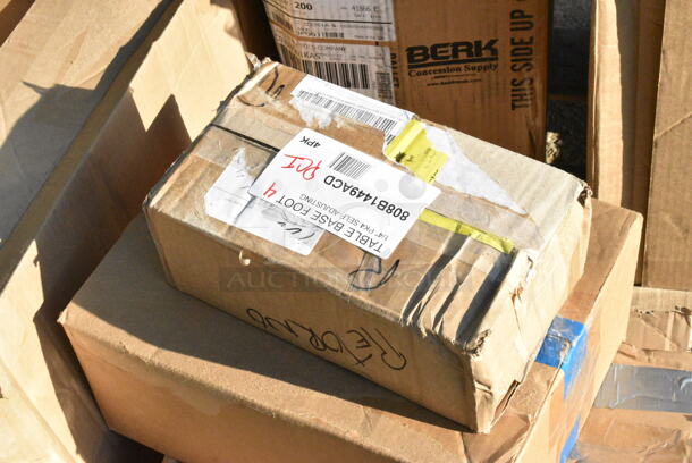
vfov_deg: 21.6
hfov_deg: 31.9
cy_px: 232
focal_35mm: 63
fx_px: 1212
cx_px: 346
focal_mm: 42
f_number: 18
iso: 6400
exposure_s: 1/2000
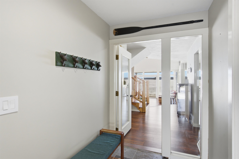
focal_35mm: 19
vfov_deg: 64.5
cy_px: 80
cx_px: 120
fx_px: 126
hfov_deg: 86.9
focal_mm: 19
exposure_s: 1/4000
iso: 1250
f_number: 8
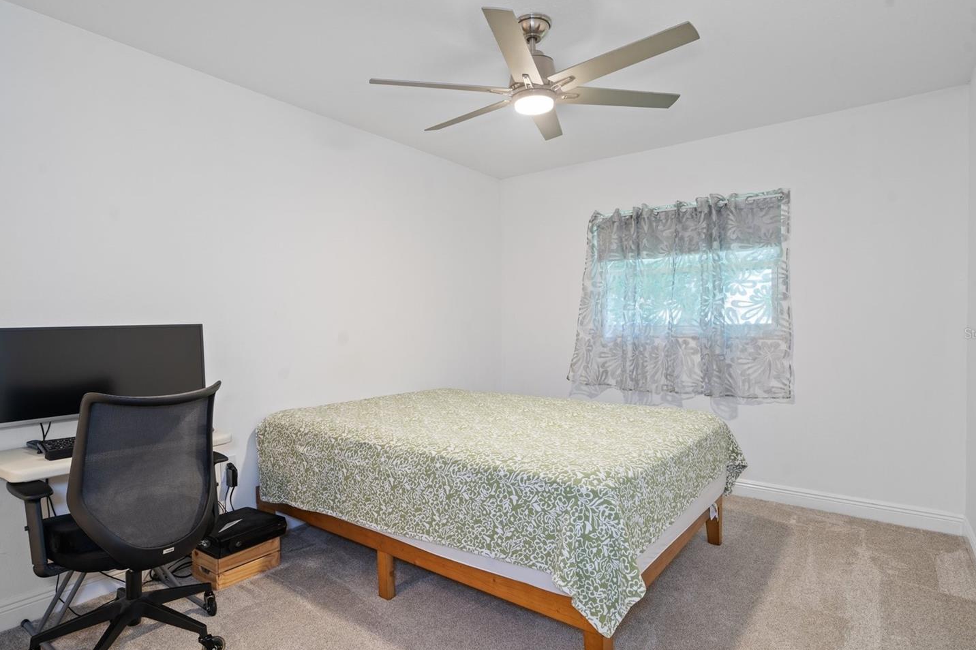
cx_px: 480
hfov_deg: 86.9
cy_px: 333
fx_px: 515
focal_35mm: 19
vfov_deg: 64.5
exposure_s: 2
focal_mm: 17
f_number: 8
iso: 320
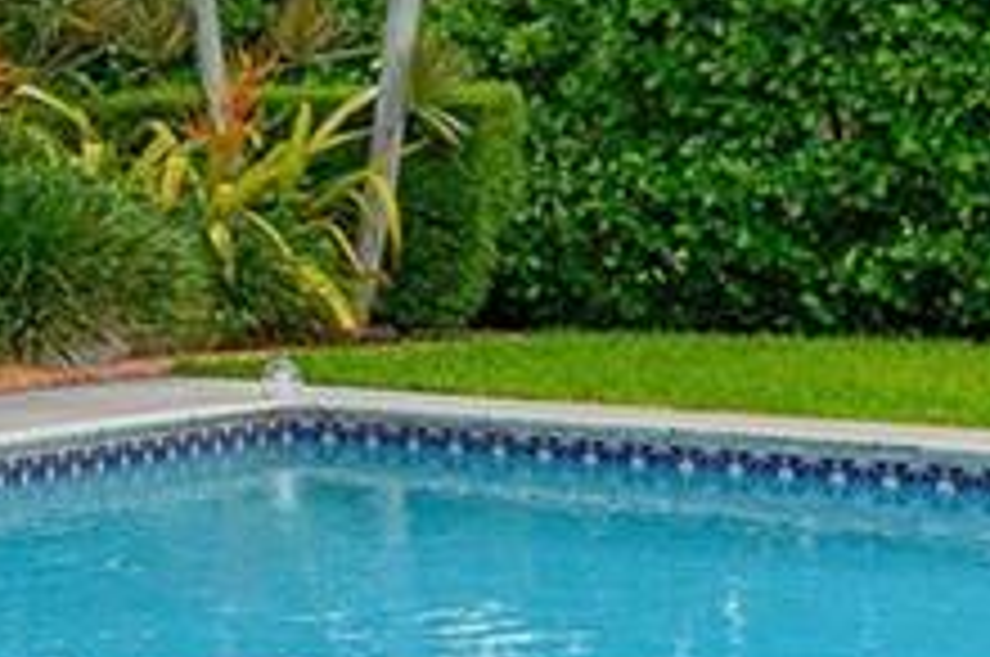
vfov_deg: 13.3
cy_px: 83
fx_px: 2801
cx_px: -765
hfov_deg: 16.8
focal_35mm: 102
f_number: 3.5
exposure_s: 1/1250
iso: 125
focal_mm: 14
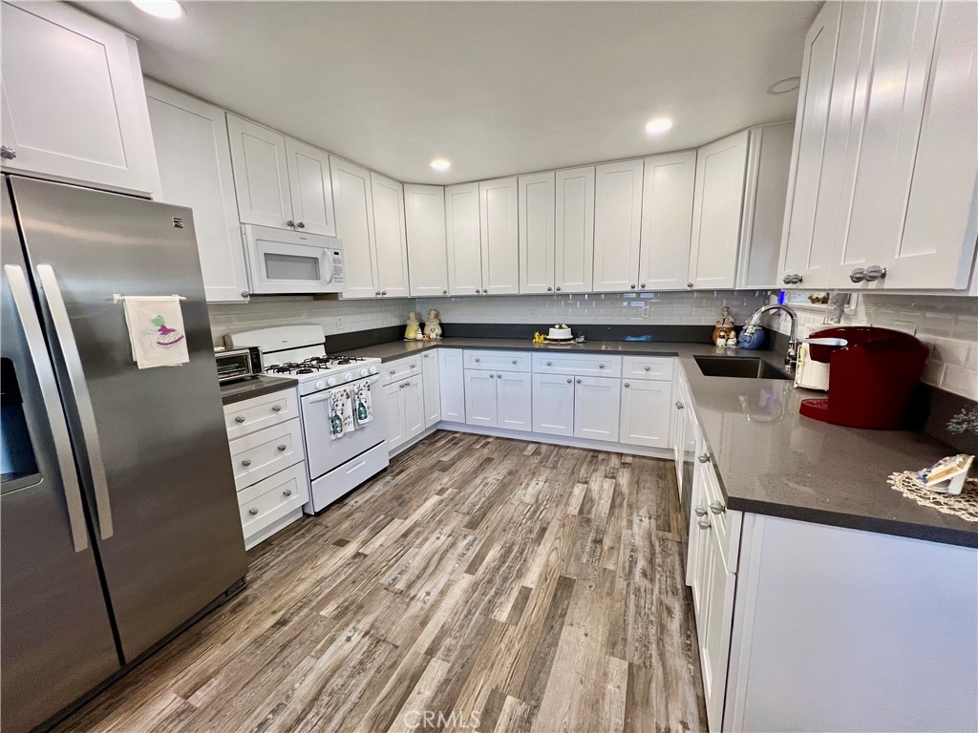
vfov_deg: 89.9
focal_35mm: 13
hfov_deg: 106.2
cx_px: 489
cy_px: 366
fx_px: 367
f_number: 1.8
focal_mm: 1.57
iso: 200
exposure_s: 1/120
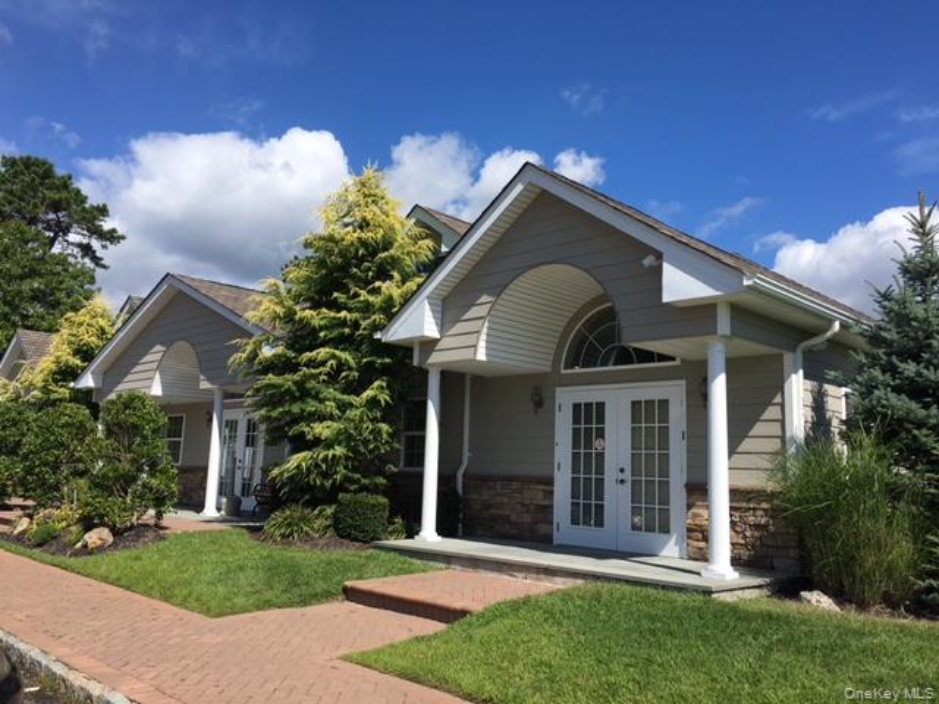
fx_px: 787
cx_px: 470
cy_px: 352
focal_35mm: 29
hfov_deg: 61.7
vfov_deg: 48.2
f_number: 2.2
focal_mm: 4.15
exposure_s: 1/1832
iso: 25
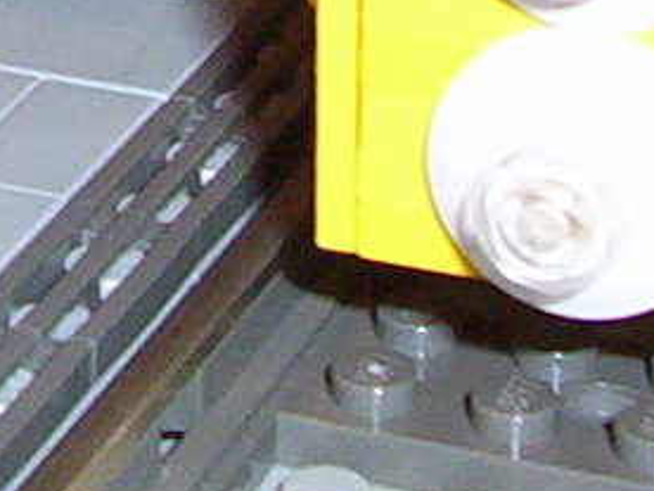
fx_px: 4818
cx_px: -118
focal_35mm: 255
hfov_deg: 7.7
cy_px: -690
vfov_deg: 5.6
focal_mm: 5.77
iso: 140
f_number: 2.73
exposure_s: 1/60
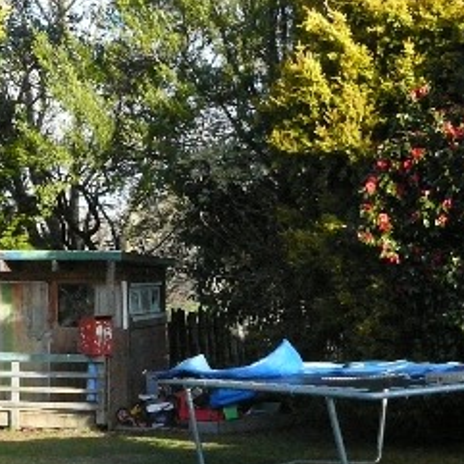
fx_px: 1244
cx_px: 150
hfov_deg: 21.0
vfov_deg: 21.0
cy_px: 150
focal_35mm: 82
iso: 400
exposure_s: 1/500
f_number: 5
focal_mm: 5.2
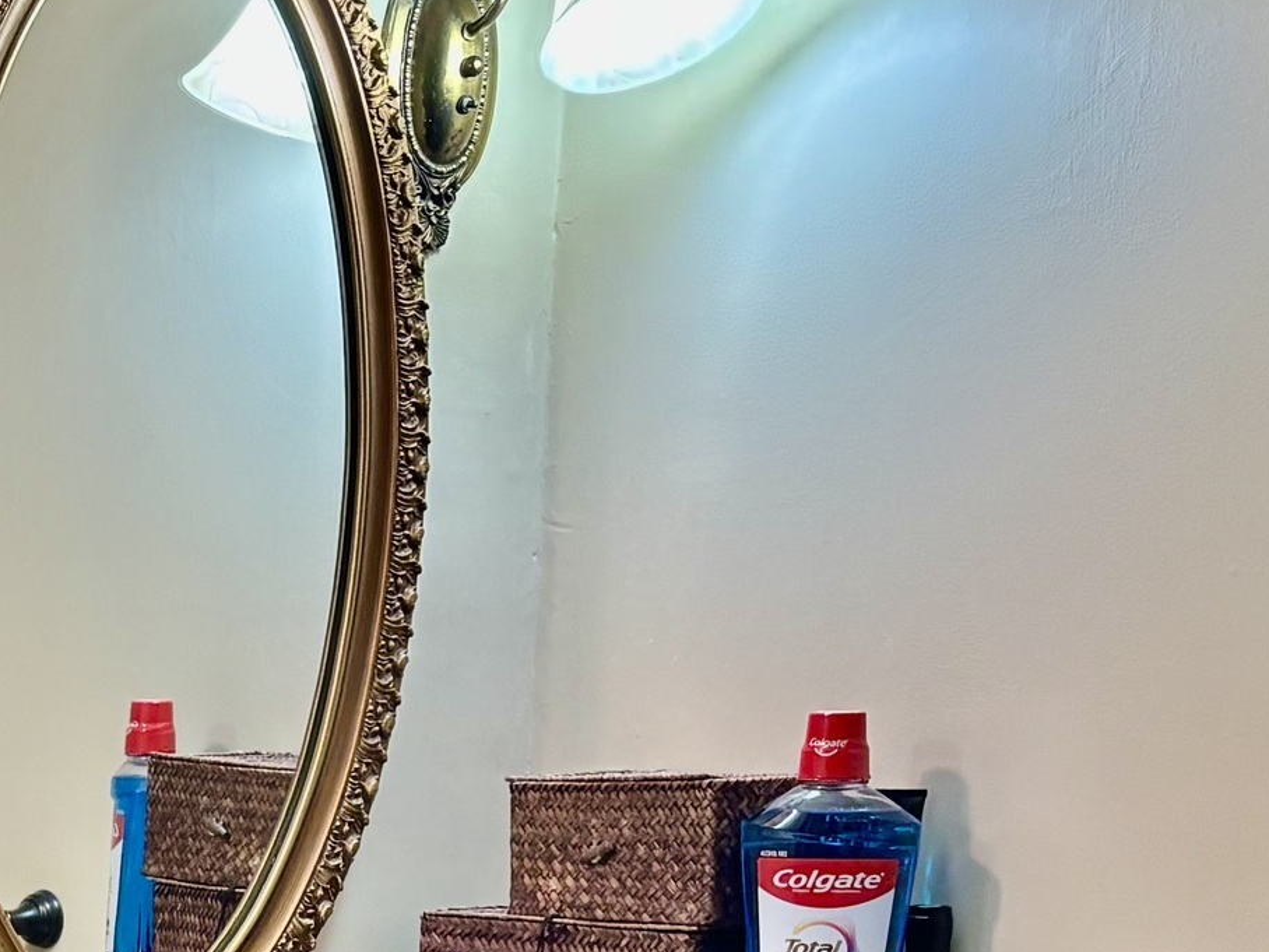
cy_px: 1204
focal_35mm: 88
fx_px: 3226
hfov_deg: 19.4
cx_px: -650
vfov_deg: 16.0
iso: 160
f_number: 1.6
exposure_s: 1/60
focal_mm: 5.96
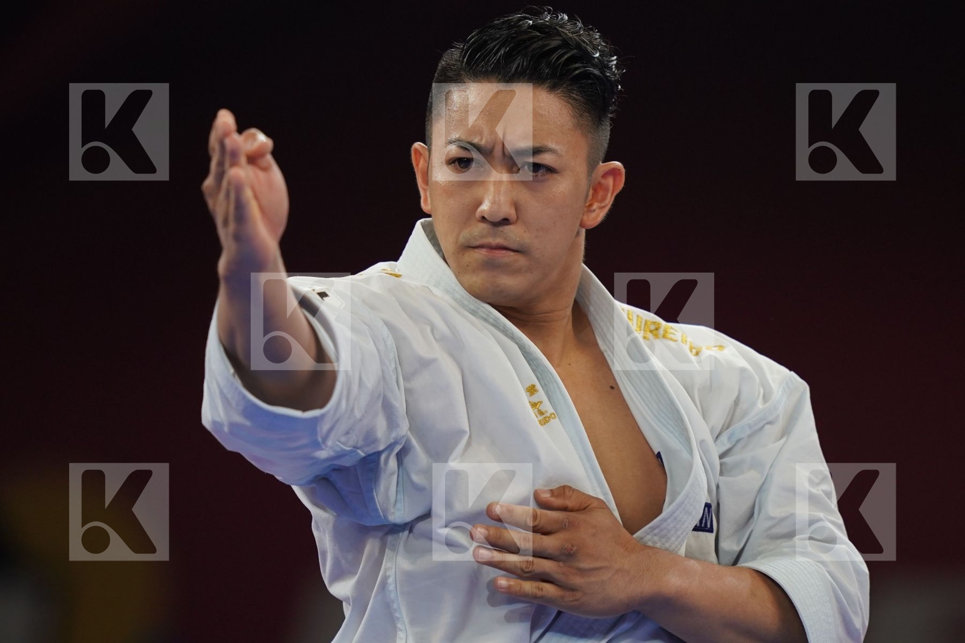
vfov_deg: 2.3
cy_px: 322
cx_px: 482
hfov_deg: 3.4
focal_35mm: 600
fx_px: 16082
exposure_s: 1/500
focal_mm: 400
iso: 800
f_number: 2.8
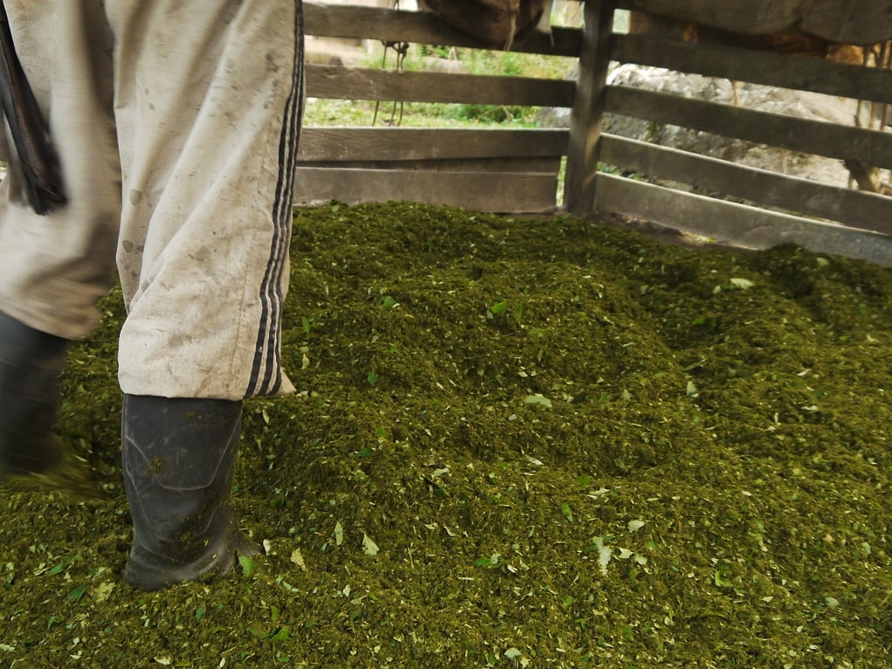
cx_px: 446
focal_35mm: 39
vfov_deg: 36.8
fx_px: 1005
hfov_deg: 47.9
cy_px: 334
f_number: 4
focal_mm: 14
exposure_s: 1/40
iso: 400
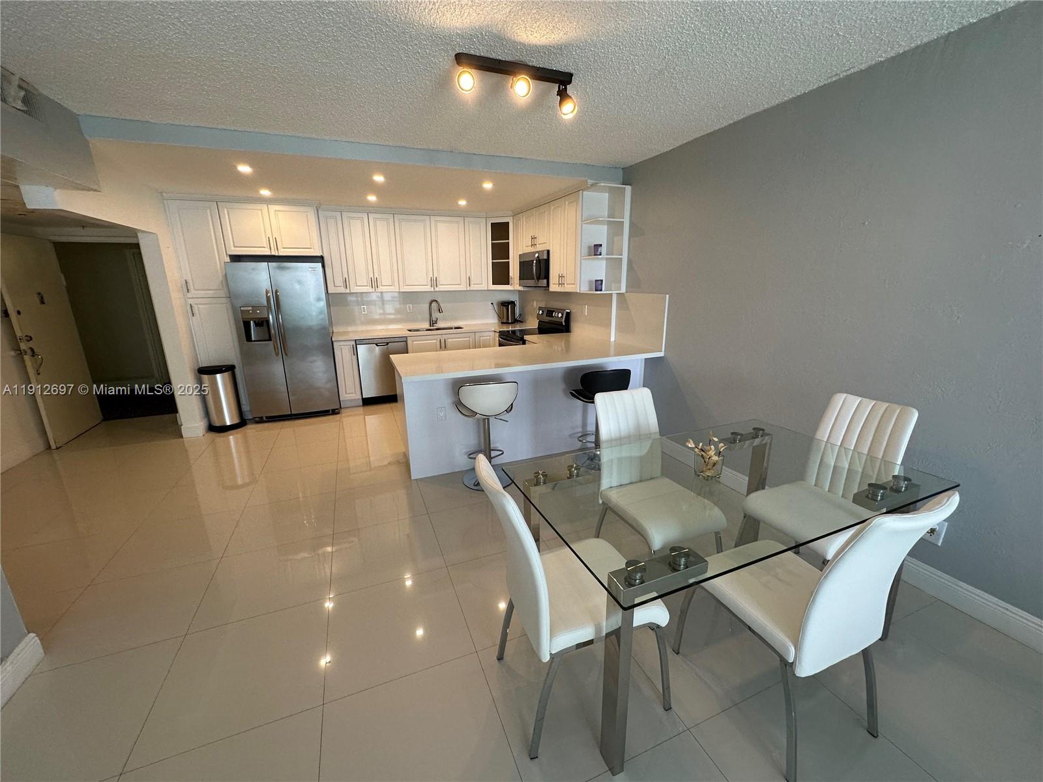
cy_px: 391
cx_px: 522
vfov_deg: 85.7
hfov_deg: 102.1
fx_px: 422
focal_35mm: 14
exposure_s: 1/120
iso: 160
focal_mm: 2.22
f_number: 2.2
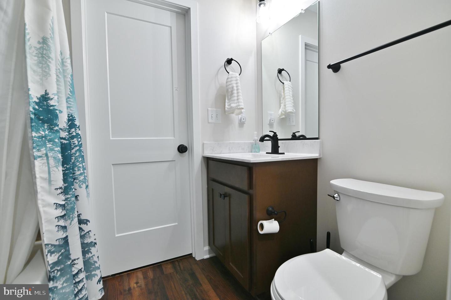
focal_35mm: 16
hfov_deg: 96.8
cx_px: 226
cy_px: 150
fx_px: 200
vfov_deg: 73.7
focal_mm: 16
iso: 250
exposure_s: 1/50
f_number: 3.5
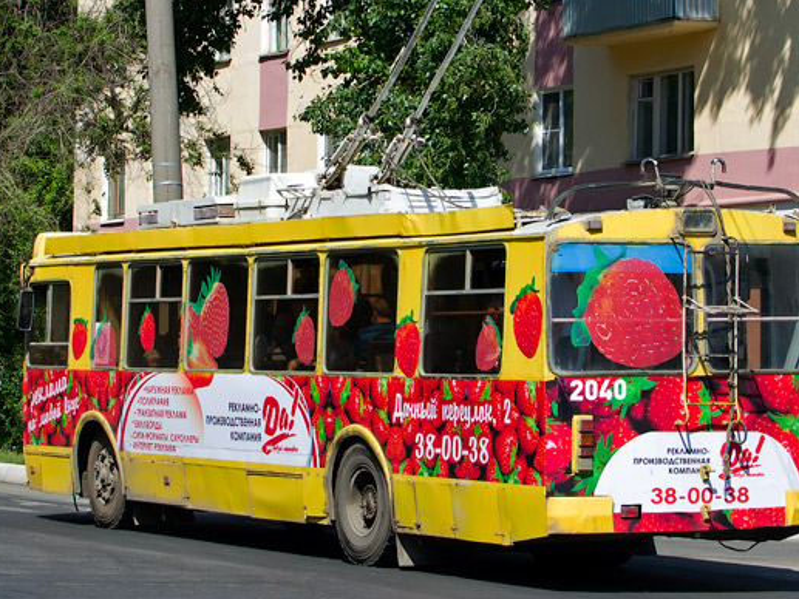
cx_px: 391
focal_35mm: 117
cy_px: 184
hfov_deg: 16.8
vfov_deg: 12.6
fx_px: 2704
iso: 200
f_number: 6.3
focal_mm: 35
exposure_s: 1/1000
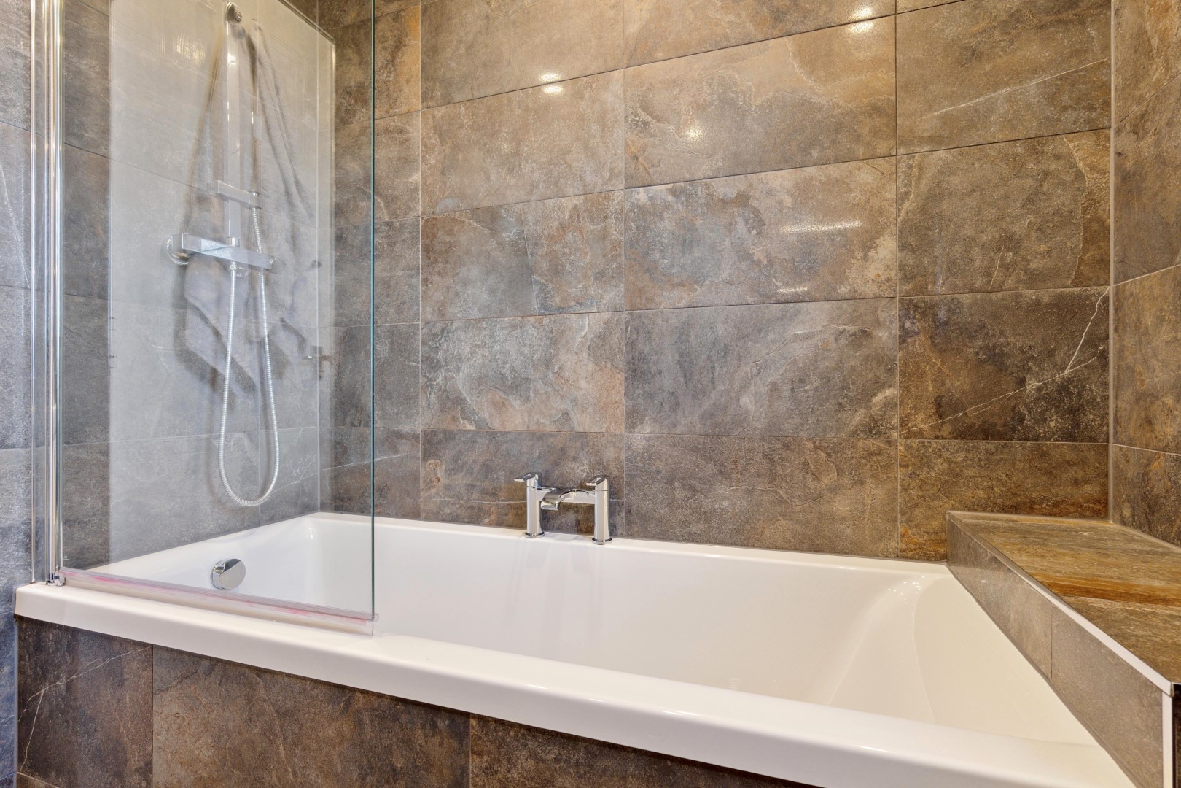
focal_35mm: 17
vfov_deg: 70.4
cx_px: 590
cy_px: 394
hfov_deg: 93.3
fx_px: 558
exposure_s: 1/13
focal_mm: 16
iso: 800
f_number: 8
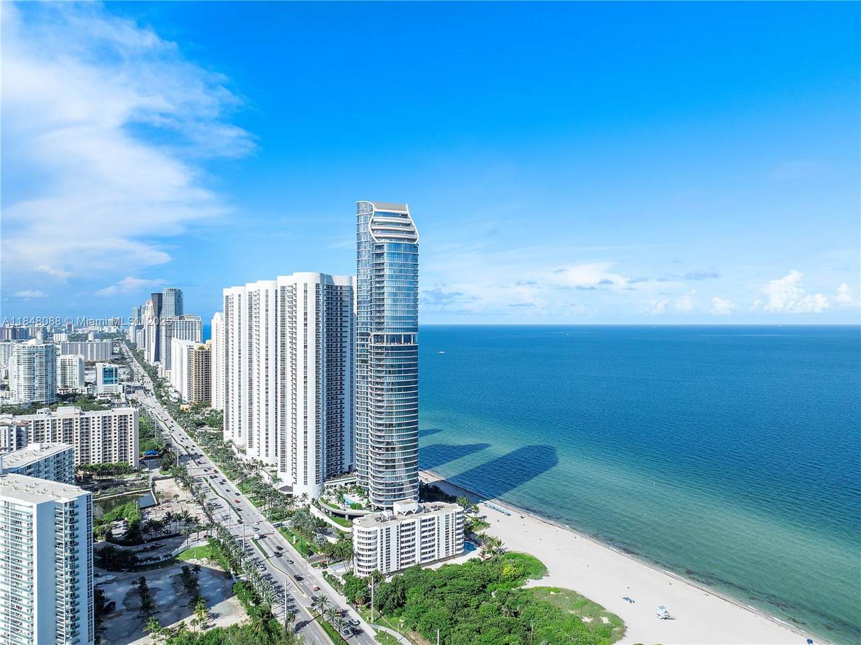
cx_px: 430
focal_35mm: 24
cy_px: 322
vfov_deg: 56.8
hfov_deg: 71.6
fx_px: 597
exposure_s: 1/2500
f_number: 2.8
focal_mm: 12.29
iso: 110
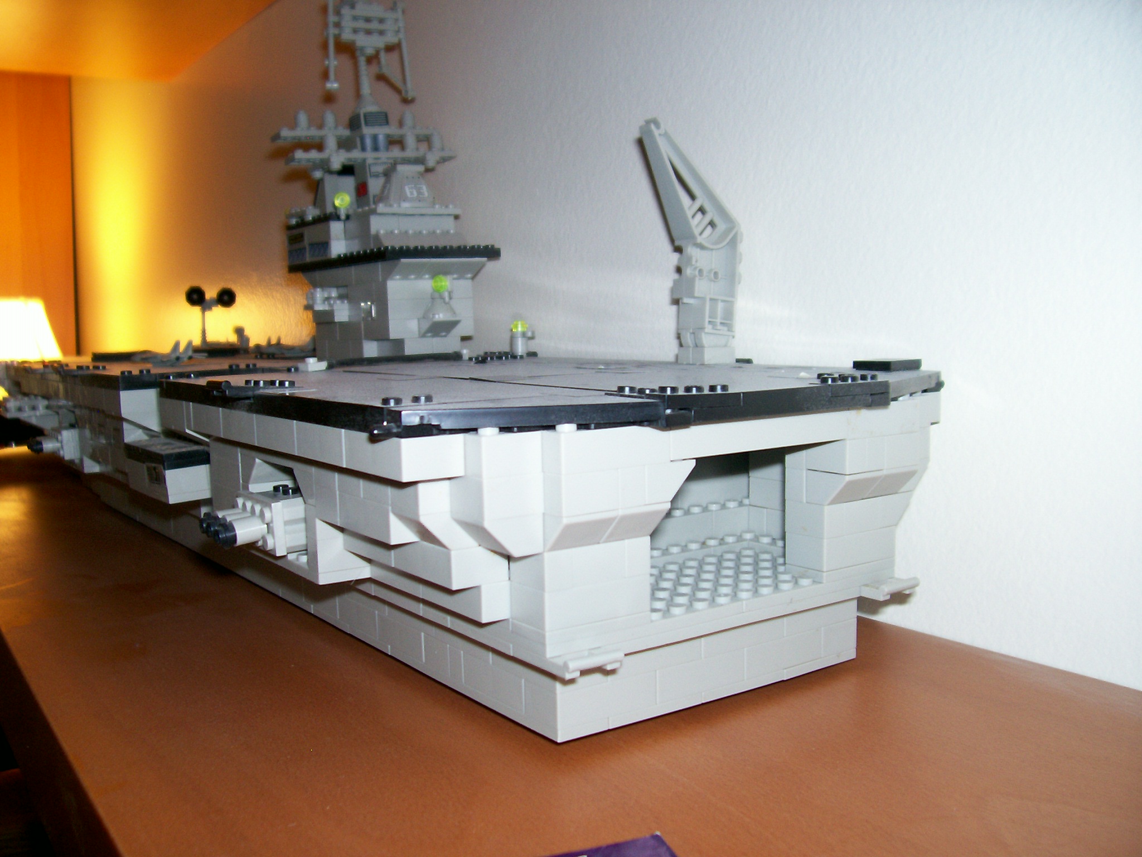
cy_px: 428
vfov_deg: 41.8
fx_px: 1122
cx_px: 571
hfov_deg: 54.0
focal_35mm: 34
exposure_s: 1/64
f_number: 2.7
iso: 80
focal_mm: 5.6
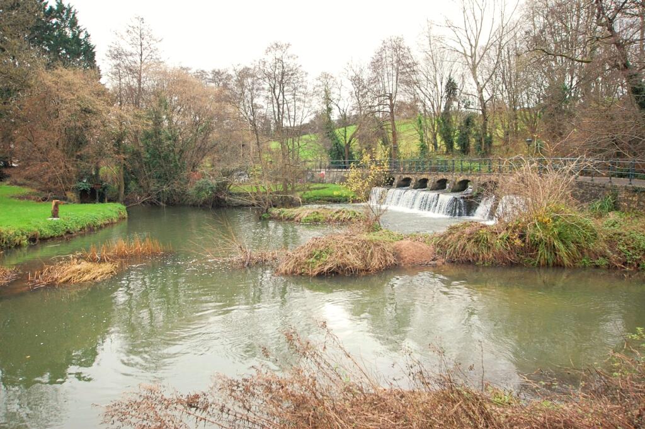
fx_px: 537
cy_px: 214
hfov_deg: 62.0
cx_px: 322
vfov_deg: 43.5
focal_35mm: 30
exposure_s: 1/160
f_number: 6.3
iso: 800
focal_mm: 20
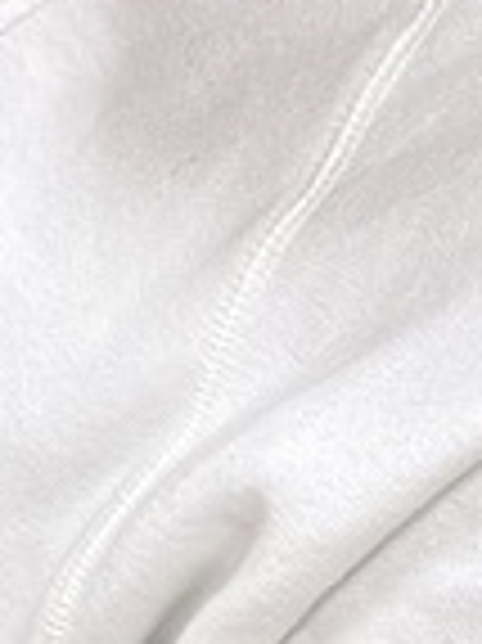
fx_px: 3458
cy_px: 293
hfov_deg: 7.2
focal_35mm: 186
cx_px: -932
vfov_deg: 10.6
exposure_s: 1/60
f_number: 1.6
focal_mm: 5.96
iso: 125
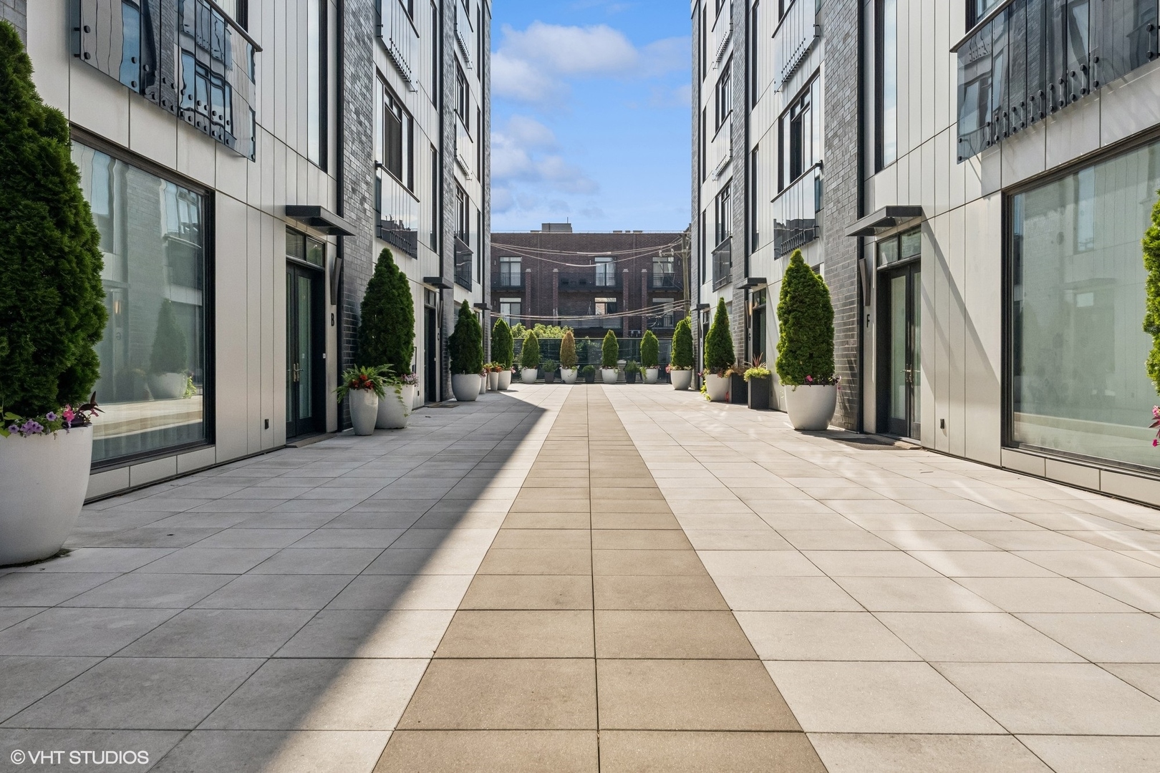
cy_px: 386
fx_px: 773
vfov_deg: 53.1
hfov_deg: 73.7
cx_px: 580
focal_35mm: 24
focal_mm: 16
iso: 320
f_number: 8
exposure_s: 1/1600
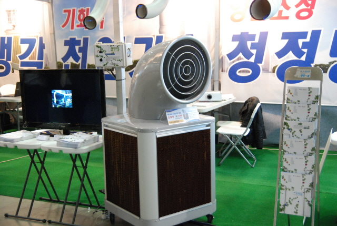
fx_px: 436
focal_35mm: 46
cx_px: 168
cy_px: 113
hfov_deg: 42.3
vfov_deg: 29.0
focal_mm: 31
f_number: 3.2
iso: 1600
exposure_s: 1/60
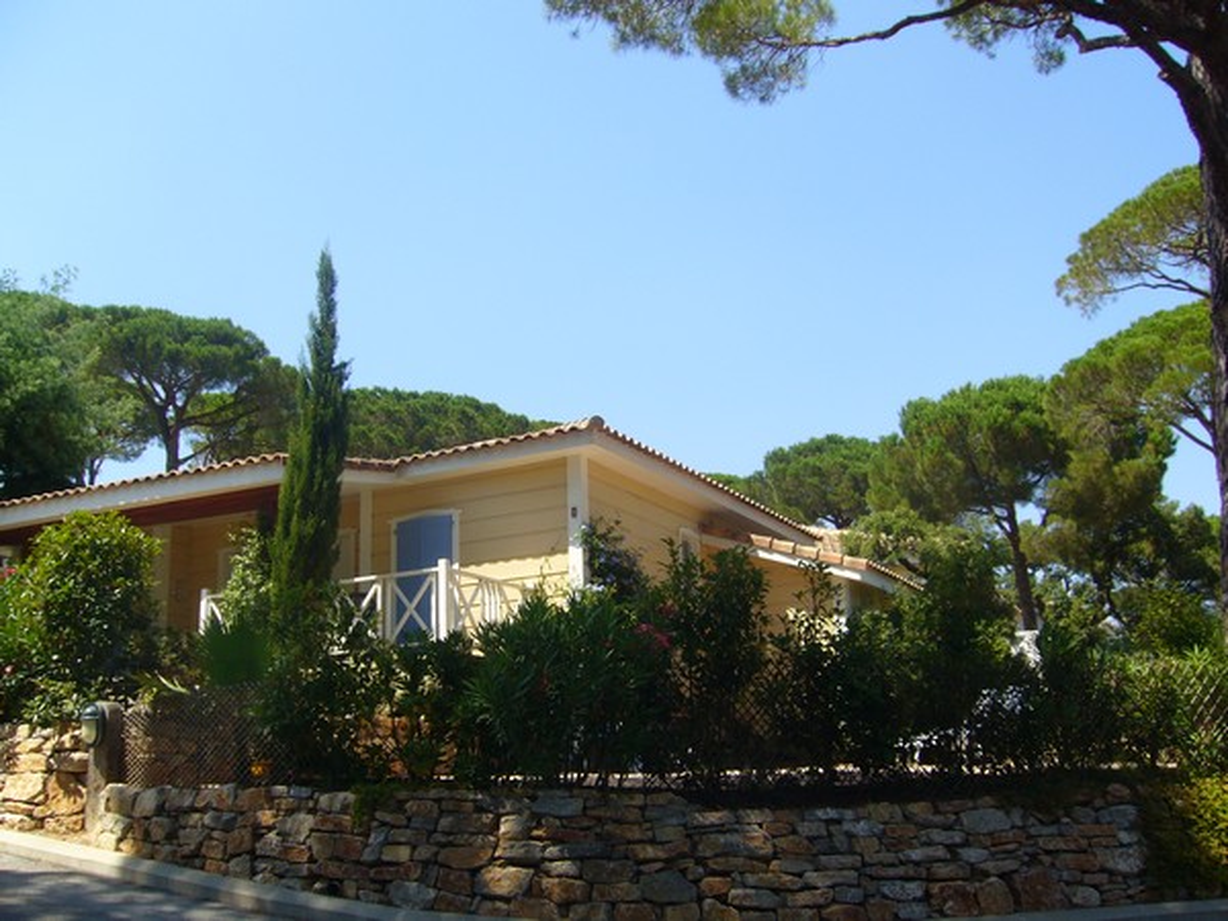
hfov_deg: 52.6
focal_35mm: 35
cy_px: 460
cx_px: 614
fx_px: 1242
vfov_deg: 40.7
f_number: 5.6
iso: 80
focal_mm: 5.8
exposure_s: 1/200
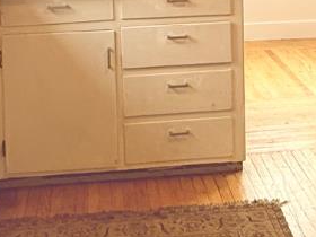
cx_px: 161
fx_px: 685
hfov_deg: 26.0
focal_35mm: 75
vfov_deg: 17.9
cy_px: -99
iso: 125
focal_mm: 2.22
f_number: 2.2
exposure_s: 1/120
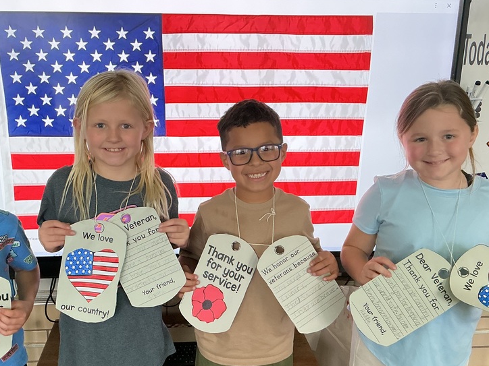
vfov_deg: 35.0
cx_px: 205
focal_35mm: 41
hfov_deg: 45.6
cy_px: 219
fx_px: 579
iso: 80
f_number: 1.8
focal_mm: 3
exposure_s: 1/60
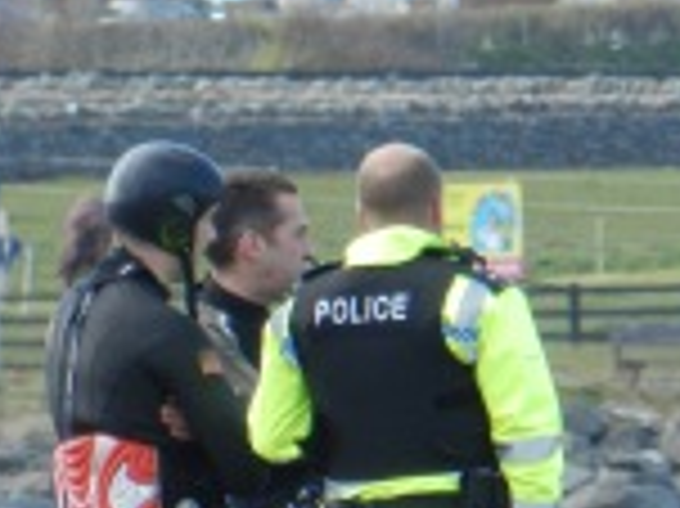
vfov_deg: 0.7
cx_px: 441
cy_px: 405
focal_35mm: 1986
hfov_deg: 1.0
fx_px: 38982
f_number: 5.7
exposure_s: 1/200
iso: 160
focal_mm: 118.9
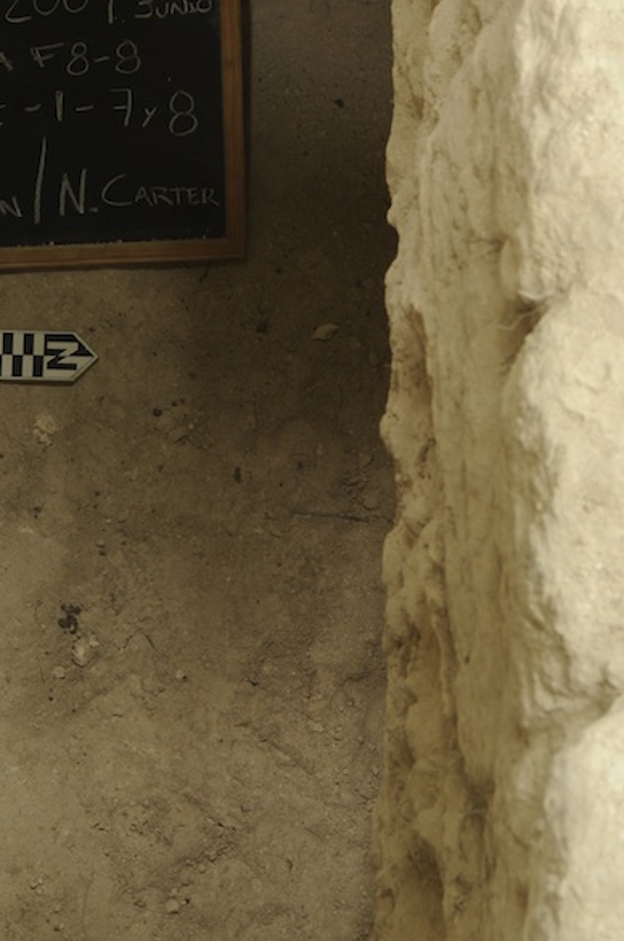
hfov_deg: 7.2
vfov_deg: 10.8
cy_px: 437
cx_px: 156
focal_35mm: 190
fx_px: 4957
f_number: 9
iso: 200
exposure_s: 1/1.3
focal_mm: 82
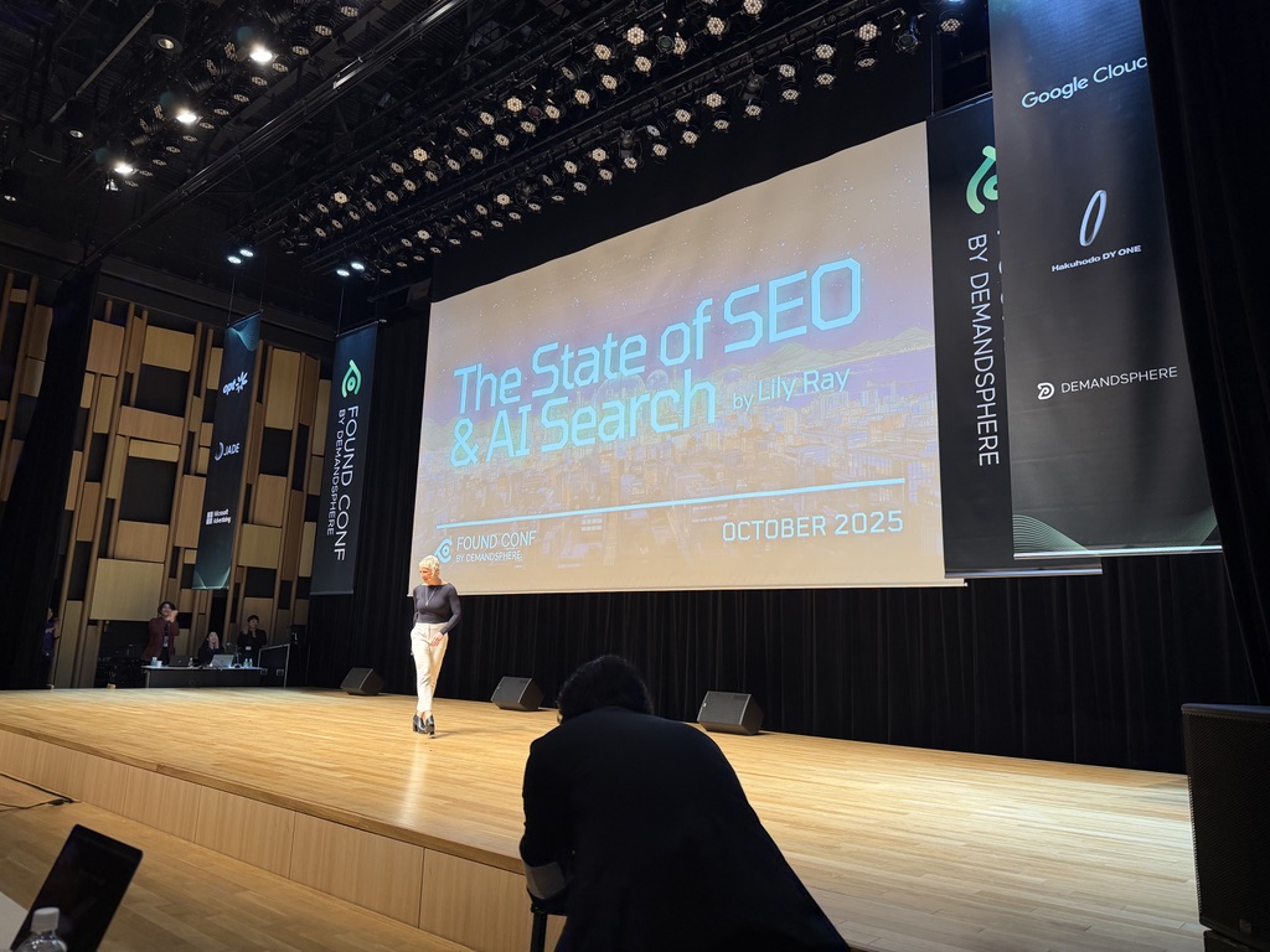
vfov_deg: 56.8
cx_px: 635
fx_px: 881
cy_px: 476
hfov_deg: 71.6
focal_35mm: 24
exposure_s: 1/80
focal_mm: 6.76
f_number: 1.78
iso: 200
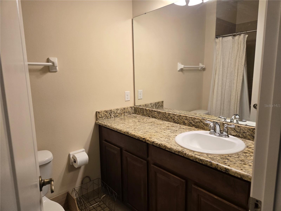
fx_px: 187
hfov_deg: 73.9
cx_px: 140
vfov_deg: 58.9
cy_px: 106
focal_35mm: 23
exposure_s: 1/120
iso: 125
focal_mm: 5.4
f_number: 1.8
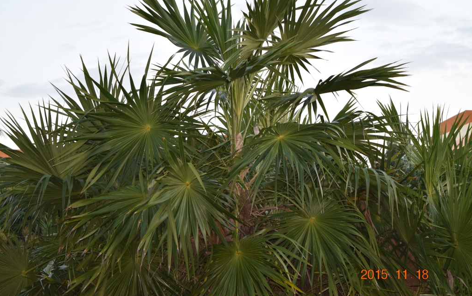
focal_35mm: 85
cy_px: 140
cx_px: 236
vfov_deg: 15.5
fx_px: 1087
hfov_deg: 24.5
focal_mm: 55
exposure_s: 1/125
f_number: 5.6
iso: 560
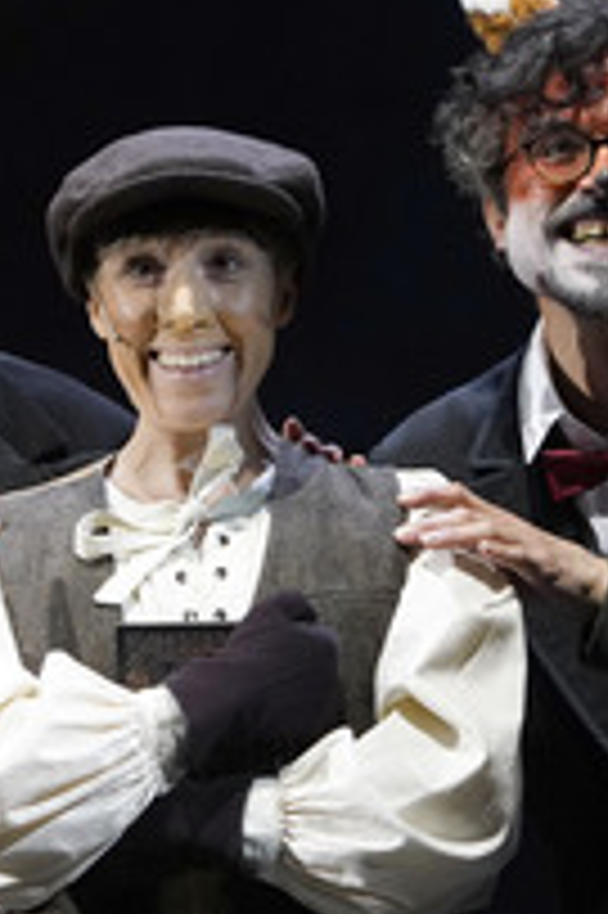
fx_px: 11266
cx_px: 272
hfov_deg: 3.1
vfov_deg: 4.6
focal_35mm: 444
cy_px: 468
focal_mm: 200
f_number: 6.3
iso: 3200
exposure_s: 1/250
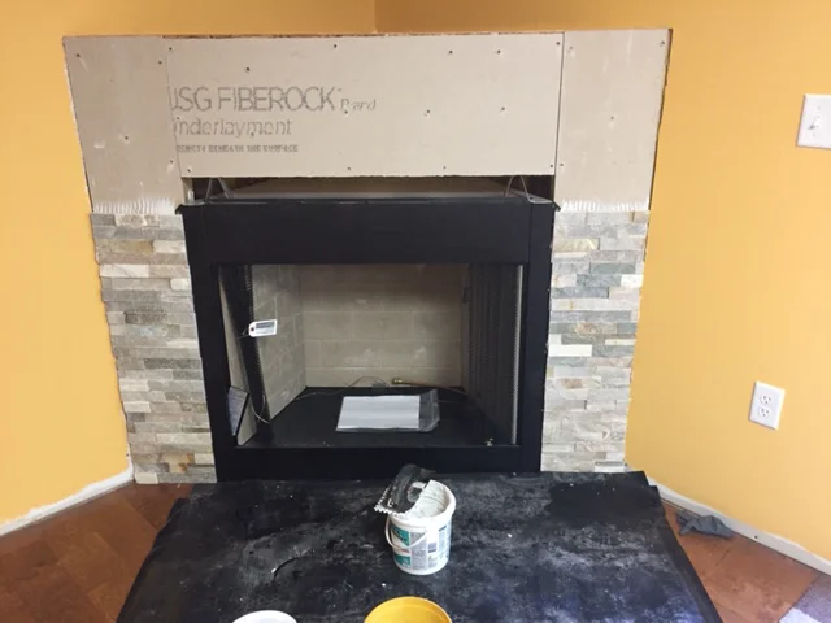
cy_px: 312
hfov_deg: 61.7
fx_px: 696
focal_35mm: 29
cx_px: 416
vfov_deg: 48.2
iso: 160
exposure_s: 1/30
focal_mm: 4.15
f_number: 2.2
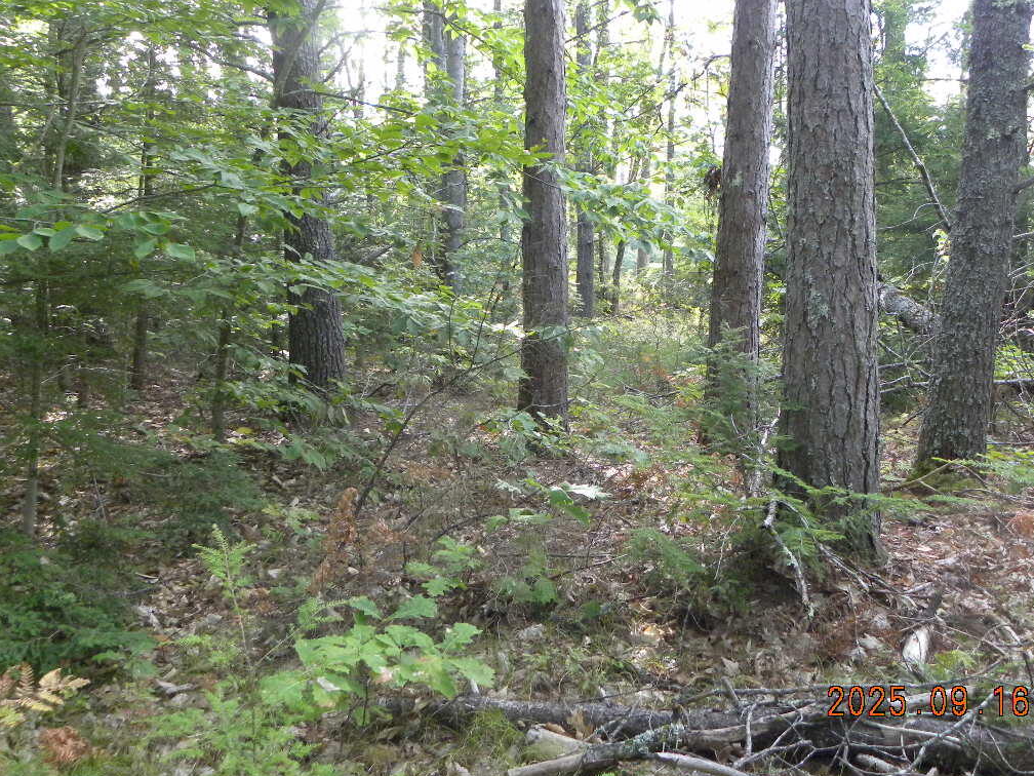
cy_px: 311
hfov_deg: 55.2
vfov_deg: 42.7
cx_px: 573
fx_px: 986
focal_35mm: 33
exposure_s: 1/69.5
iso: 226
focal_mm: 4.6
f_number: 2.8
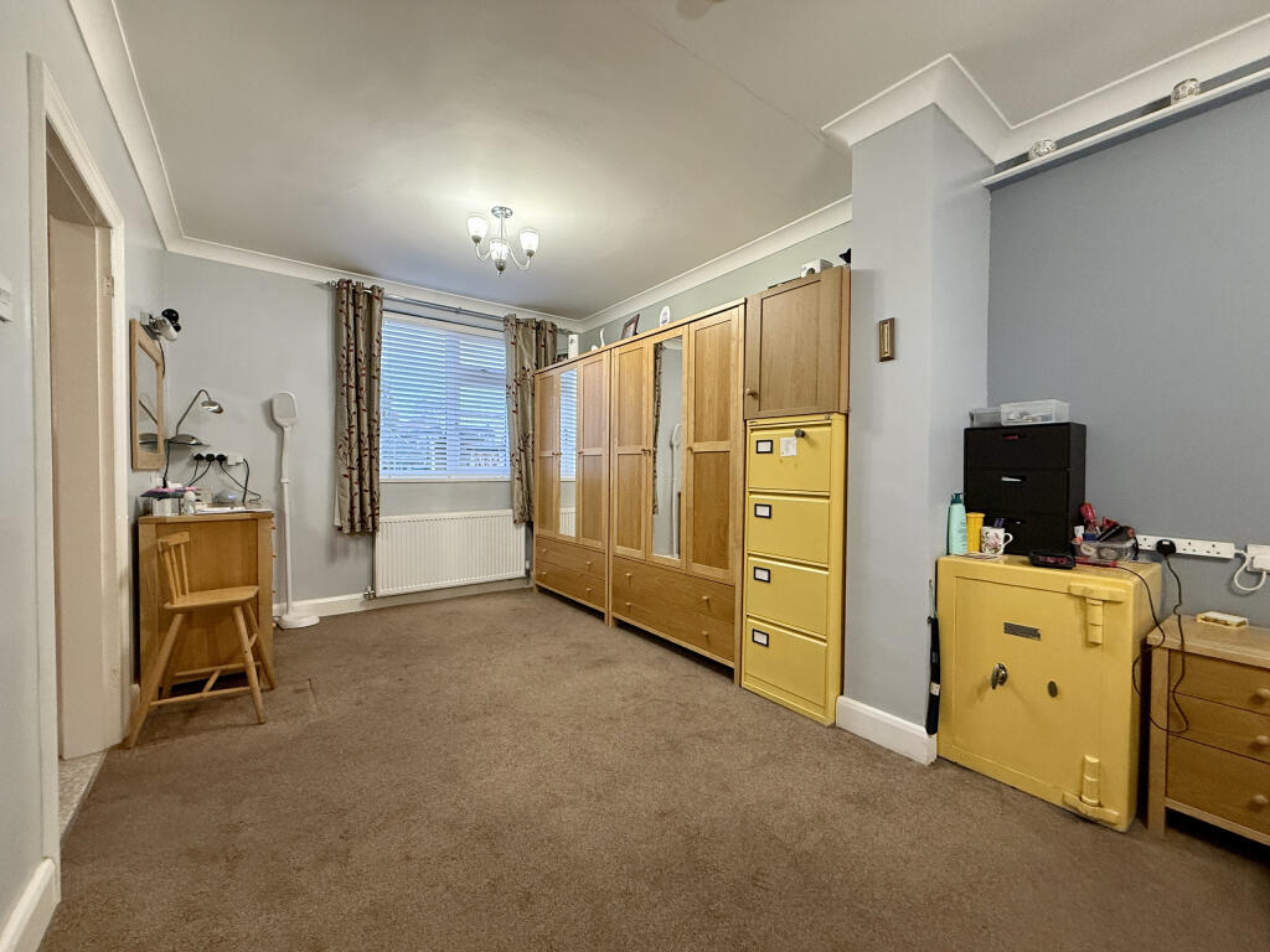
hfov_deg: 102.1
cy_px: 476
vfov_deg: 85.7
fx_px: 514
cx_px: 635
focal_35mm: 14
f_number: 2.2
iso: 320
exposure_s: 1/50
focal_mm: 2.22
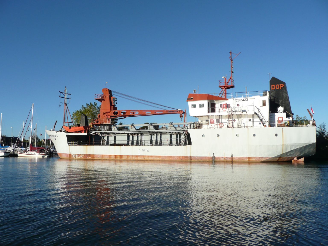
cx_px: 164
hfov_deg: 61.7
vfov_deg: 48.2
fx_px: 275
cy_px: 123
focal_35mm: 29
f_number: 8
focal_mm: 4.6
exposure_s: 1/250
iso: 100
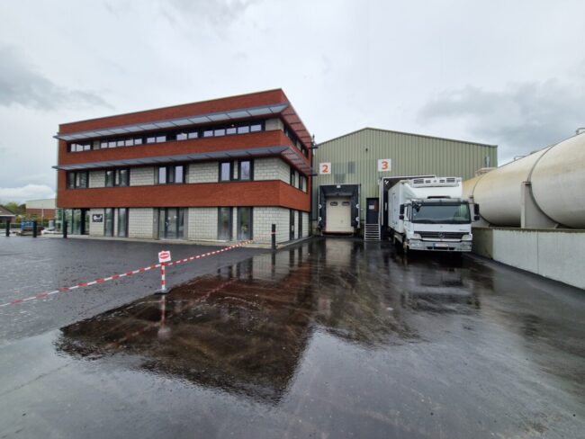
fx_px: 220
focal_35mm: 13
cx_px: 292
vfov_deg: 90.0
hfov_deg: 106.2
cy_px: 220
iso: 50
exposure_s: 1/1424
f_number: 2.2
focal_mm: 2.2
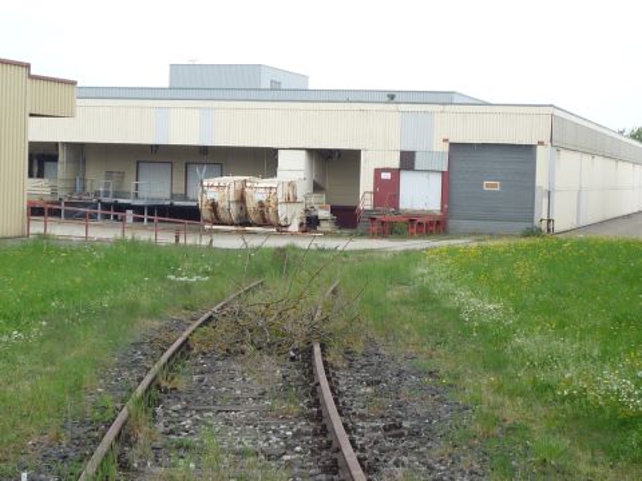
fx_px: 1372
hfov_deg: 26.3
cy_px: 240
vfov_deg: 19.9
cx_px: 321
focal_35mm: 74
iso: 100
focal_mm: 7.5
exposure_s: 1/200
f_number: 4.5
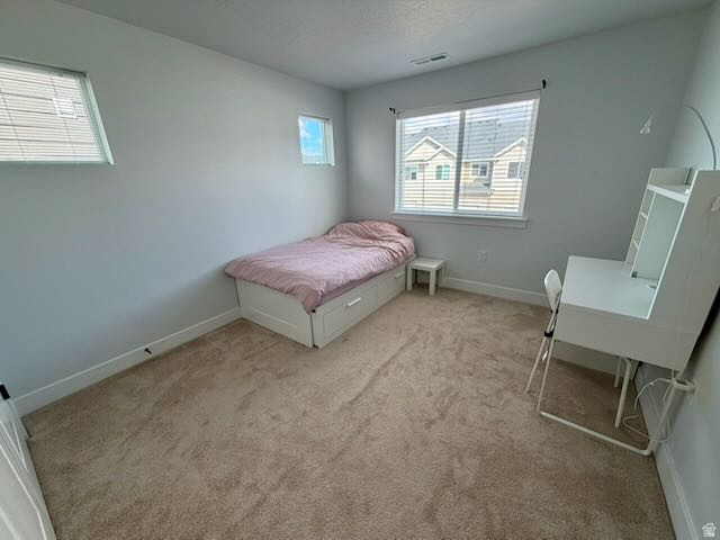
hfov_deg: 102.1
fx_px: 291
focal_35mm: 14
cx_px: 360
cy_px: 270
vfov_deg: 85.7
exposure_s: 1/121
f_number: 2.2
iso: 100
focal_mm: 2.22
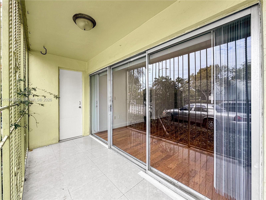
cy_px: 100
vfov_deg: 85.7
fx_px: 108
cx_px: 133
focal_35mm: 14
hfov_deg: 102.1
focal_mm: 2.22
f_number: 2.2
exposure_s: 1/220
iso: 40
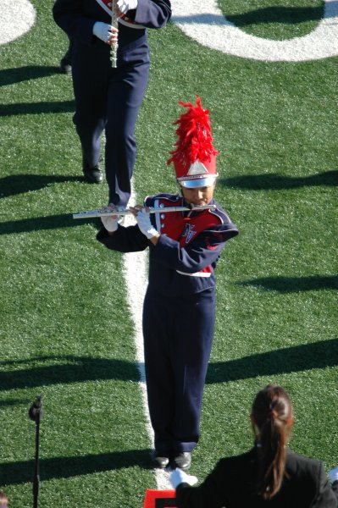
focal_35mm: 600
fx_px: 8464
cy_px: 254
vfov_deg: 3.4
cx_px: 169
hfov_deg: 2.3
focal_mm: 400
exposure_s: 1/400
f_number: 5.6
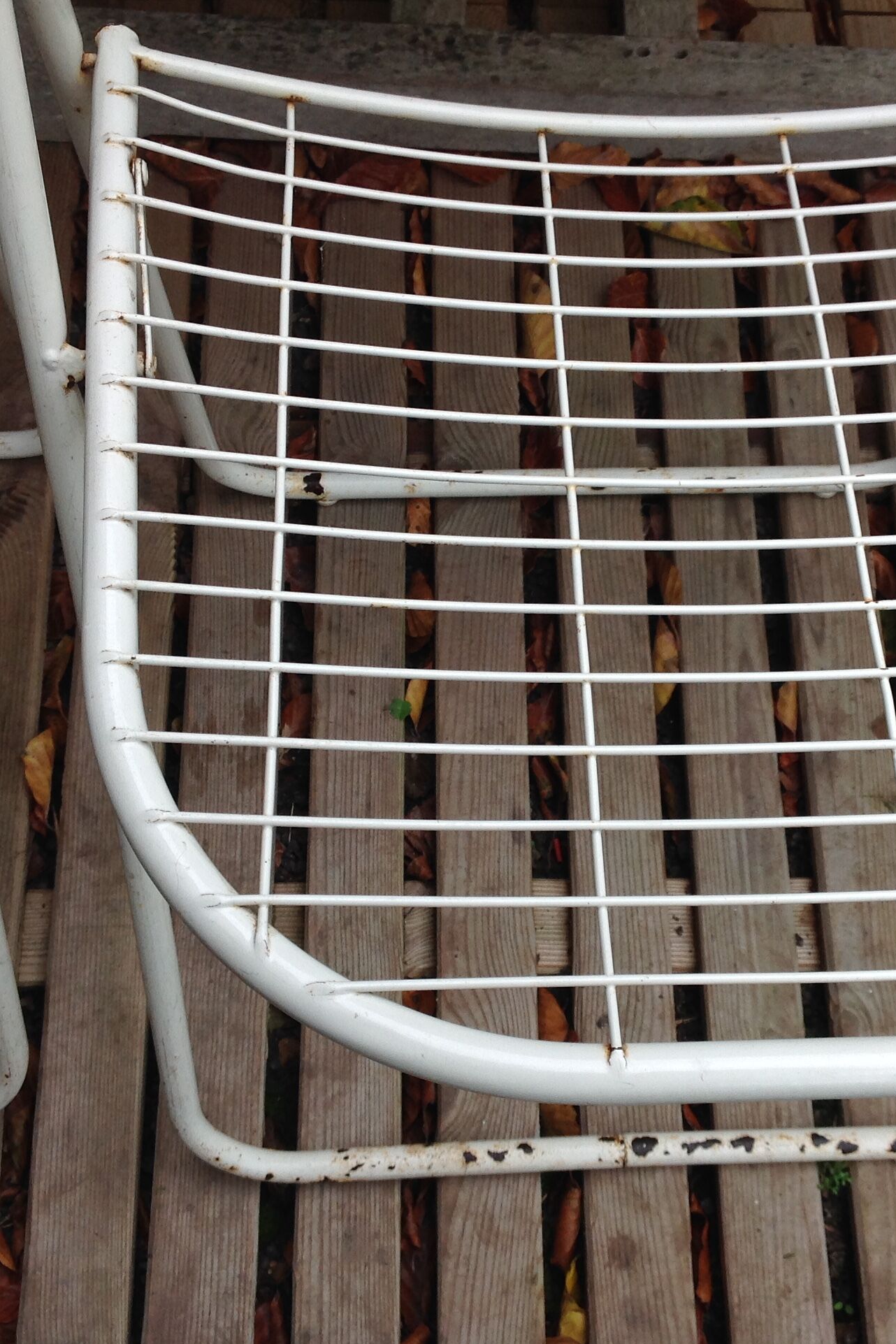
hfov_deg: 27.4
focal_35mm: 49
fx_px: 1829
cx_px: 558
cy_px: 675
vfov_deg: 40.3
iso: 50
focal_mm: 4.28
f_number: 2.4
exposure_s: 1/206
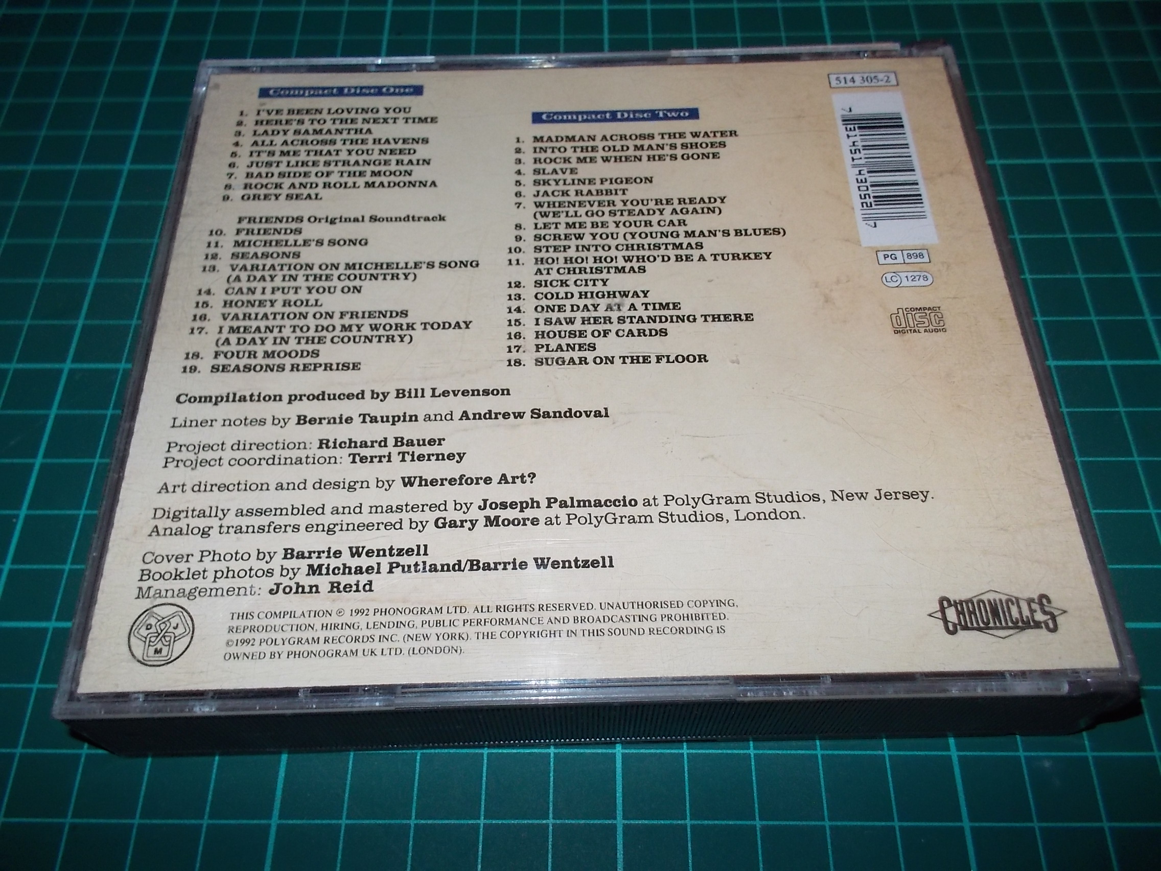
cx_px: 580
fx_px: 973
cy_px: 436
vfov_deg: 48.2
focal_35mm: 29
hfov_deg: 61.7
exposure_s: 1/30
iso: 200
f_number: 3.3
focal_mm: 4.1
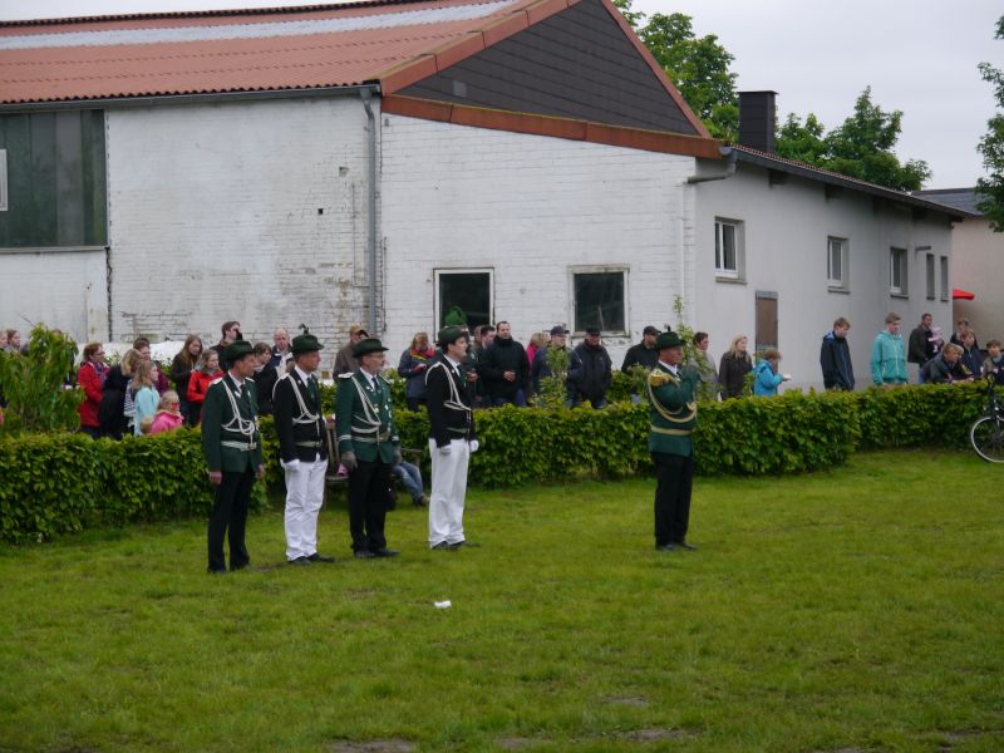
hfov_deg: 23.3
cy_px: 376
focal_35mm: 84
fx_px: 2436
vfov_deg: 17.6
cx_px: 502
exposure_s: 1/80
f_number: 5.6
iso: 400
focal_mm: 42
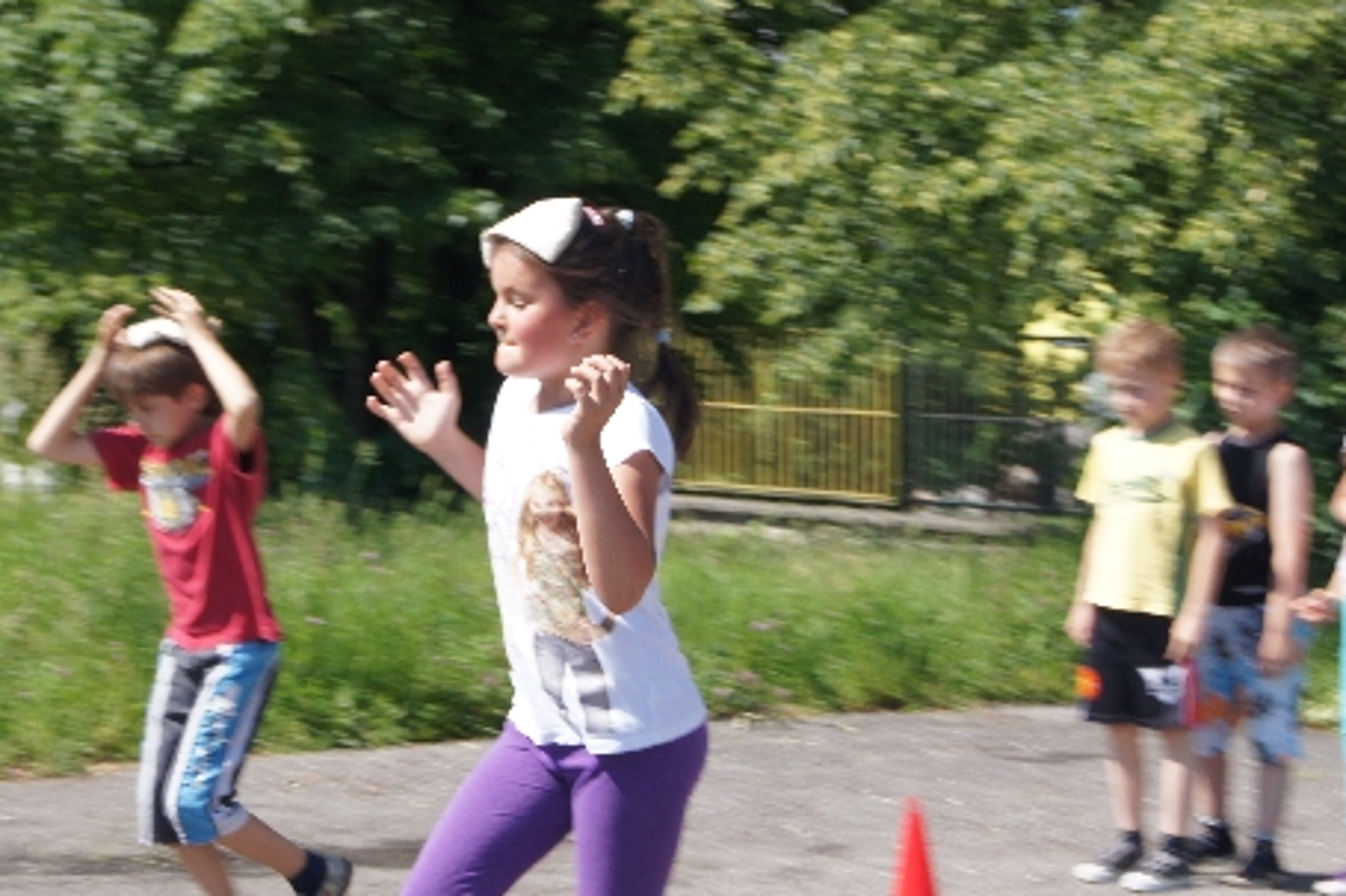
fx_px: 4061
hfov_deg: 18.8
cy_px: 404
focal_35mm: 109
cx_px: 464
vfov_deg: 12.6
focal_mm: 55
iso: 200
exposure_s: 1/160
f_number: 11
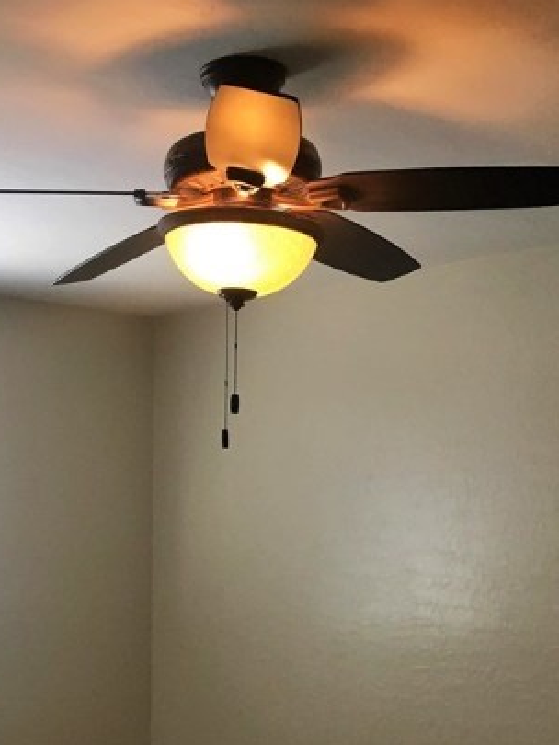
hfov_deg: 26.4
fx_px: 1184
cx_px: 180
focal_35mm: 55
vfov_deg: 33.4
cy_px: 648
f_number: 2.2
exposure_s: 1/30
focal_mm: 4.15
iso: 40
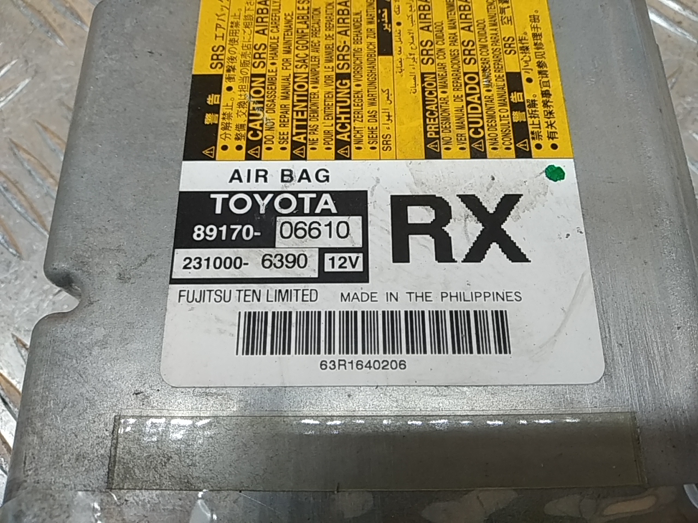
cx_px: 349
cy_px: 262
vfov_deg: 53.1
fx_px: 524
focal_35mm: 26
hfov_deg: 67.3
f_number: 2.2
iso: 105
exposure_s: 1/100
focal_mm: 3.82
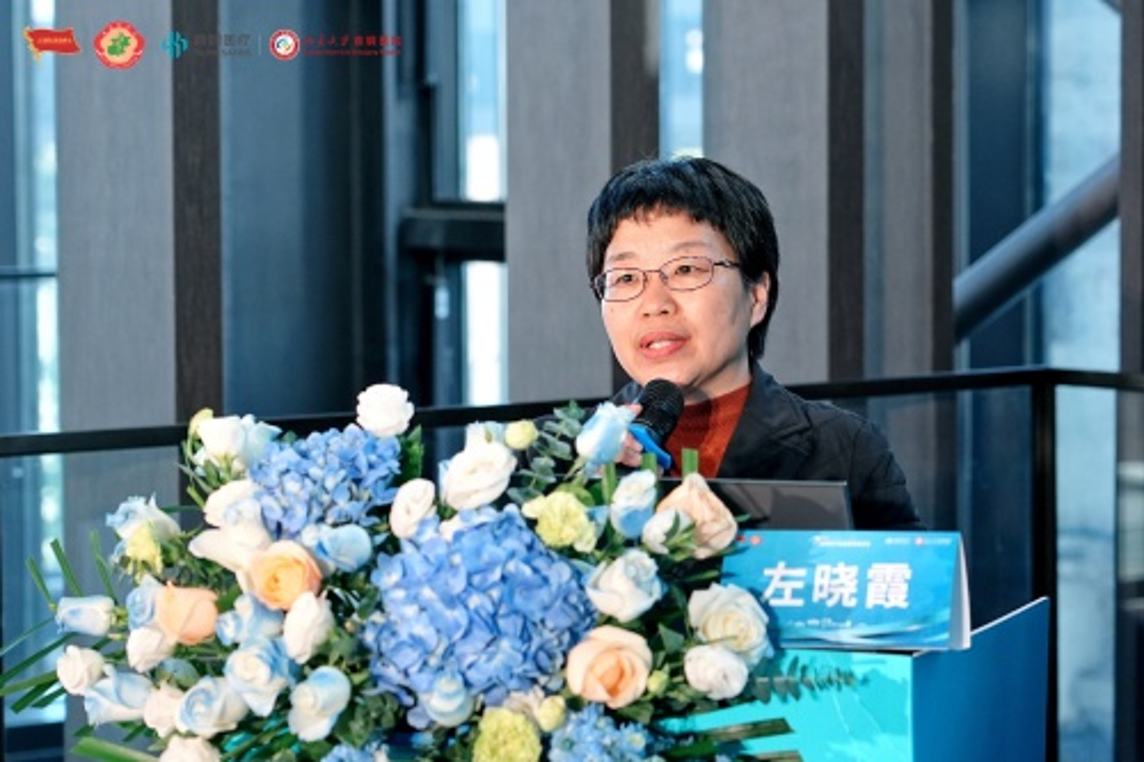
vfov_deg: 10.8
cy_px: 381
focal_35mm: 127
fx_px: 4034
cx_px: 572
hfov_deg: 16.1
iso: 800
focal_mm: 85
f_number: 4.5
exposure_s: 1/125
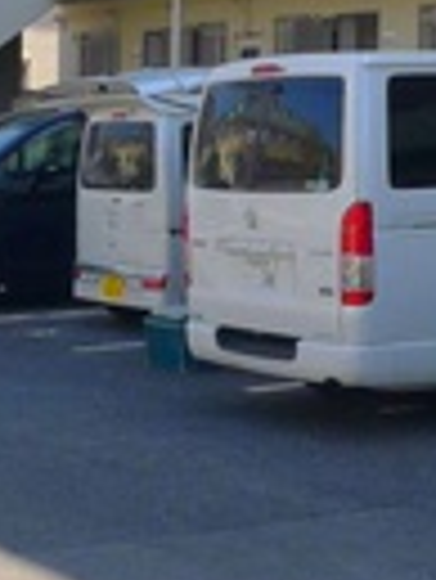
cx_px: 227
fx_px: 2180
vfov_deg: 15.1
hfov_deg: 11.4
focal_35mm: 130
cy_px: 378
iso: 80
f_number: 3.5
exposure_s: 1/400
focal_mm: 5.1
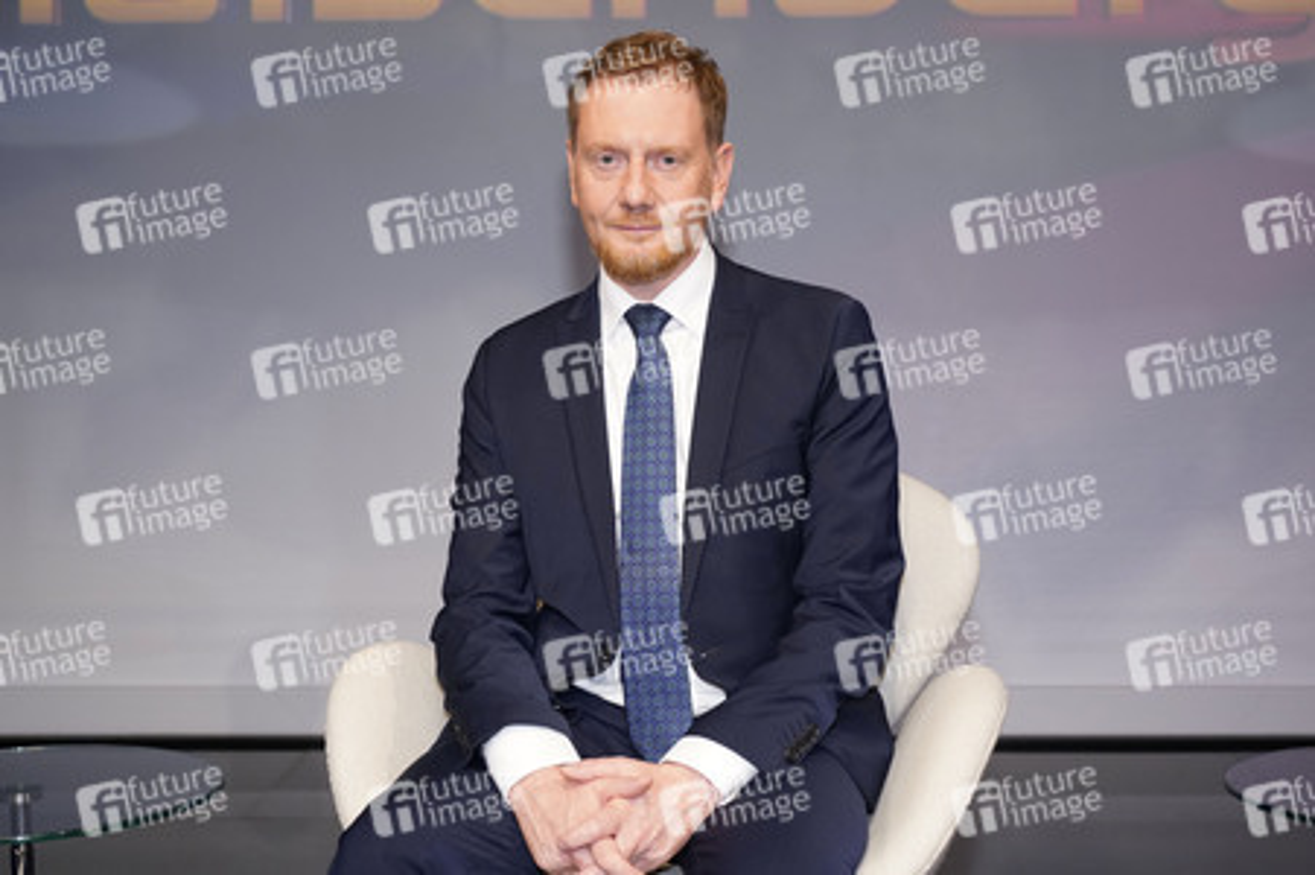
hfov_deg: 44.5
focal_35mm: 44
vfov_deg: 30.5
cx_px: 658
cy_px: 438
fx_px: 1606
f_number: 5
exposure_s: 1/160
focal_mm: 44
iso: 2000
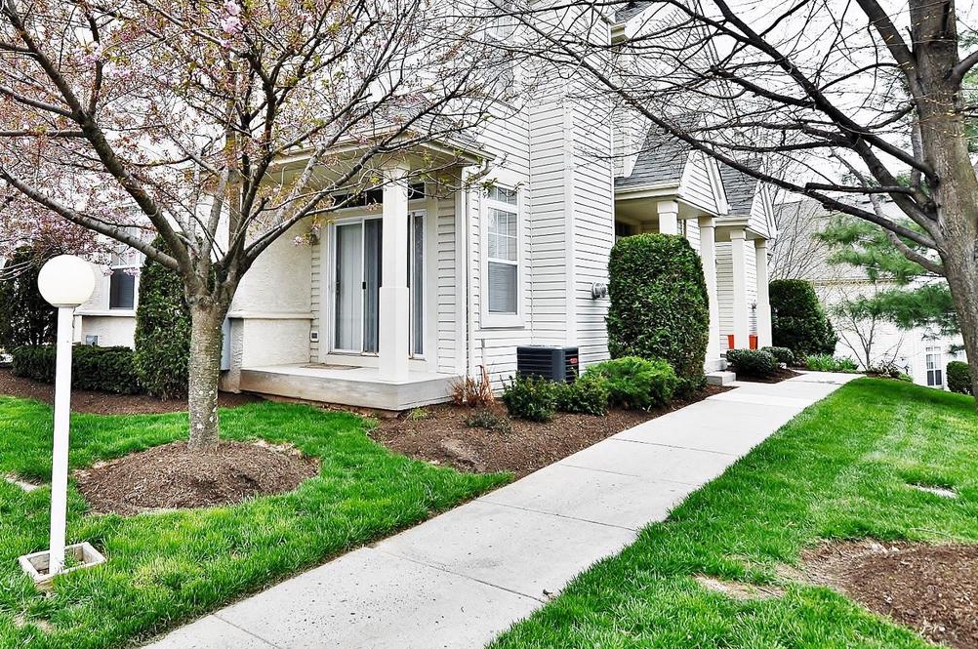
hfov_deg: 72.7
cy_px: 263
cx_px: 343
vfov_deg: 53.2
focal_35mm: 24
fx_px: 643
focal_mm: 11
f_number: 5.6
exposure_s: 1/400
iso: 200
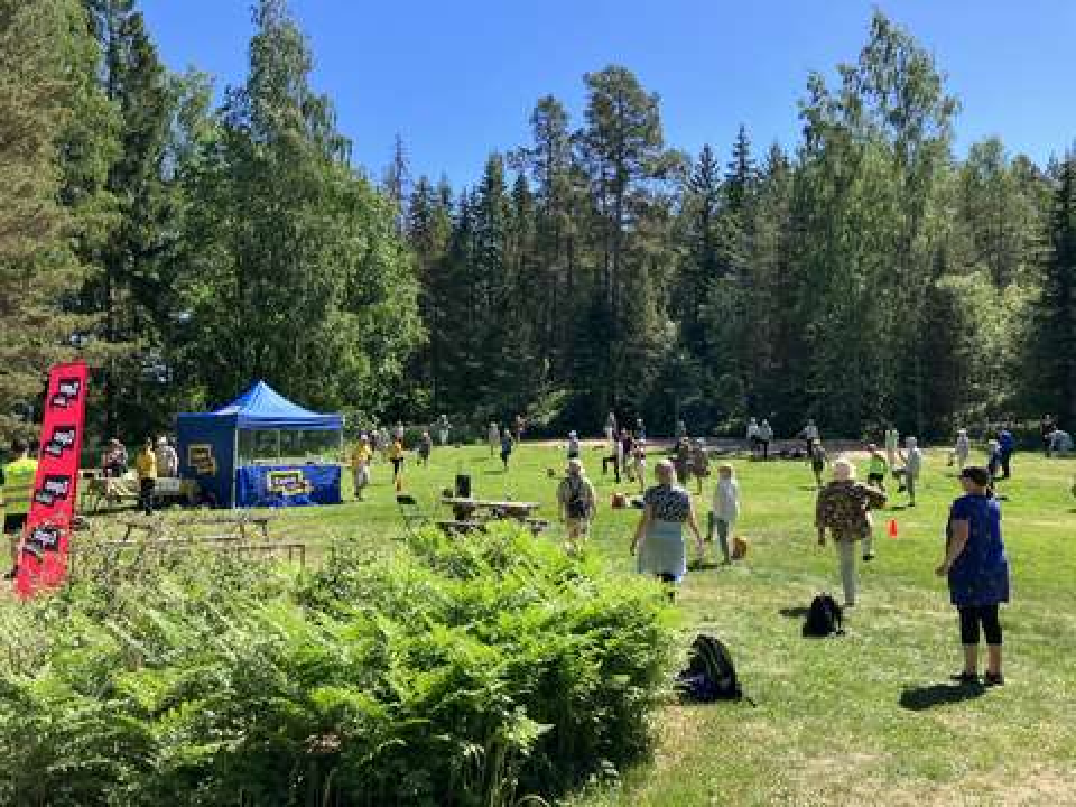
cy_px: 404
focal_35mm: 28
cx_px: 538
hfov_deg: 63.4
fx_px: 870
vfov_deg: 49.7
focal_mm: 3.99
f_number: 1.8
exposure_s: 1/796
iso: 32
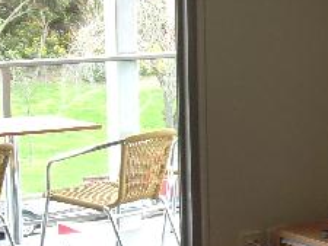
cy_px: 70
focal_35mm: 135
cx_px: 303
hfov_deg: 14.4
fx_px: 1280
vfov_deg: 11.0
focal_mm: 6.3
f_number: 2.8
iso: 50
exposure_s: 1/65.4
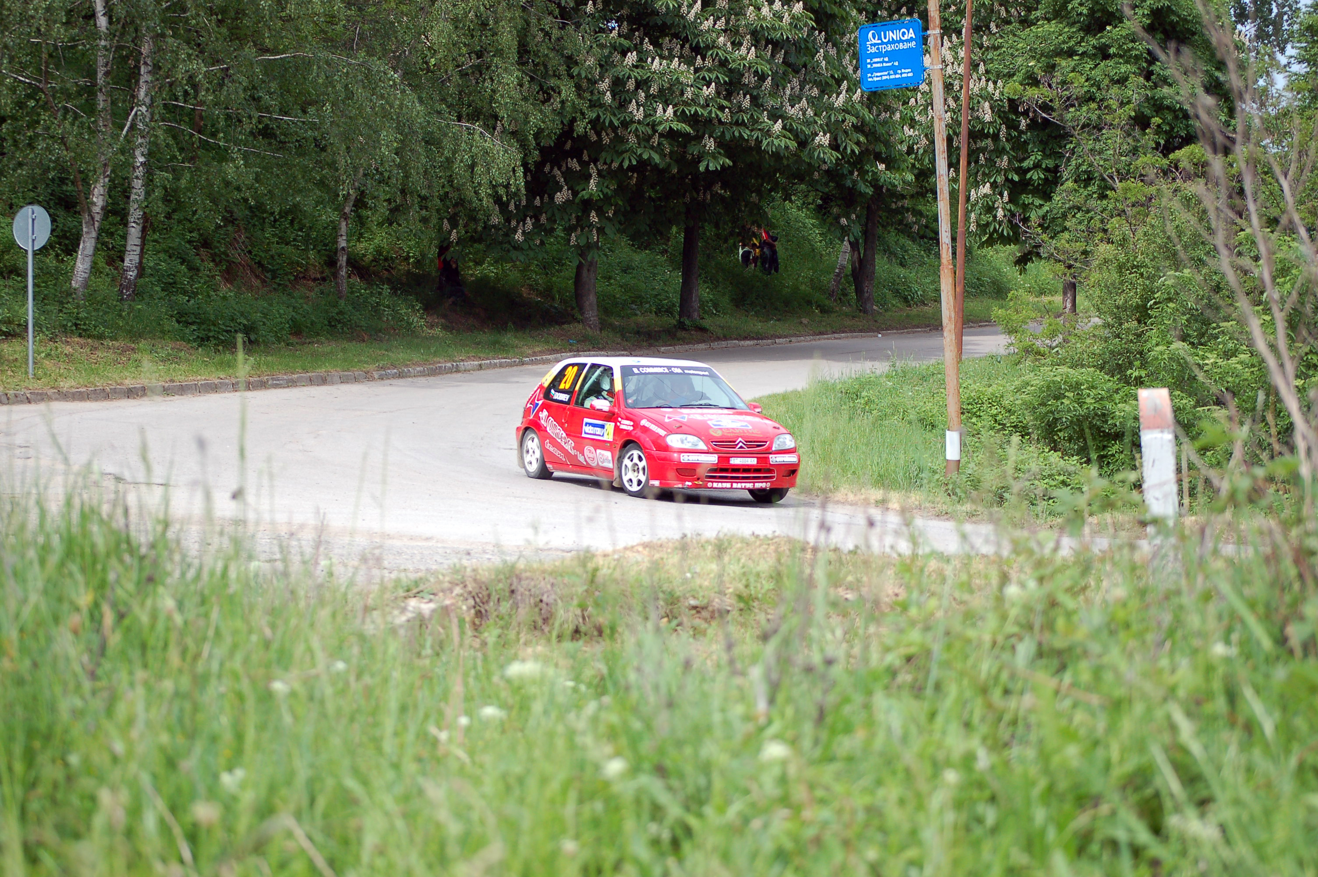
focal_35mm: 82
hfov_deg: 24.6
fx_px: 3018
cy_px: 438
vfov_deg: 16.5
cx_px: 659
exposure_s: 1/1000
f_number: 4
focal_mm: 55
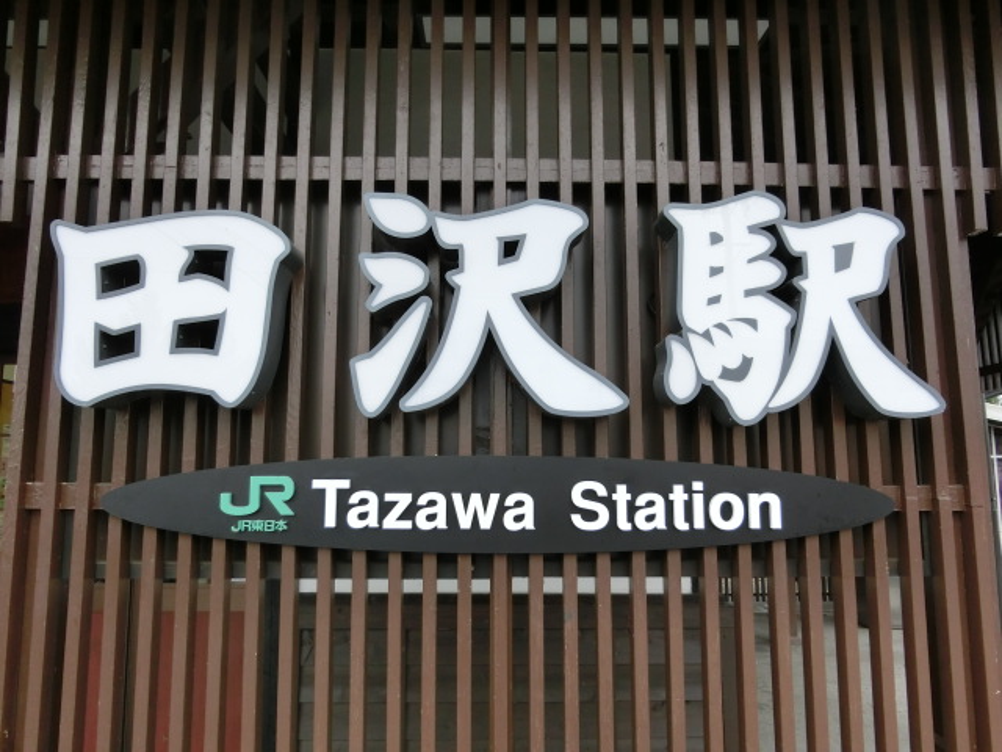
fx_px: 724
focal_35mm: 25
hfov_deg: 69.4
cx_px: 501
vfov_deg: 54.9
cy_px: 376
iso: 160
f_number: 3.5
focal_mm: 4.5
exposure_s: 1/125
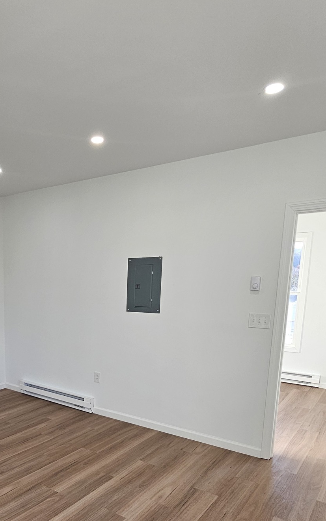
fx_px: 341
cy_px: 354
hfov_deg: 48.1
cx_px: 62
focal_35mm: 24
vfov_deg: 72.2
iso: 64
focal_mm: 2.2
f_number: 2.2
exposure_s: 1/120
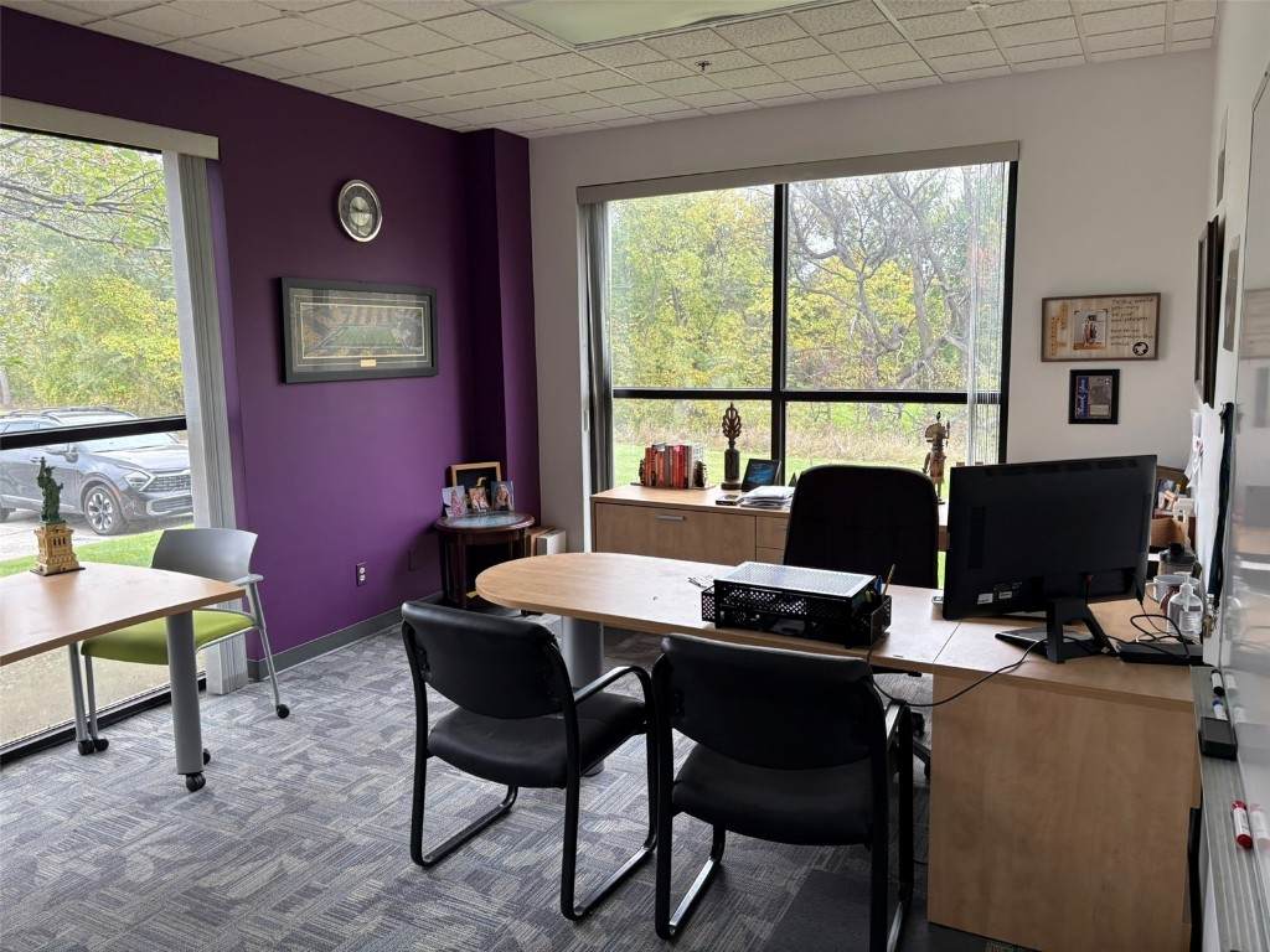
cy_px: 476
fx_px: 954
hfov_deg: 67.3
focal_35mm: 26
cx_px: 635
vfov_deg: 53.1
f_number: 1.6
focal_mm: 5.96
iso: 125
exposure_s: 1/96
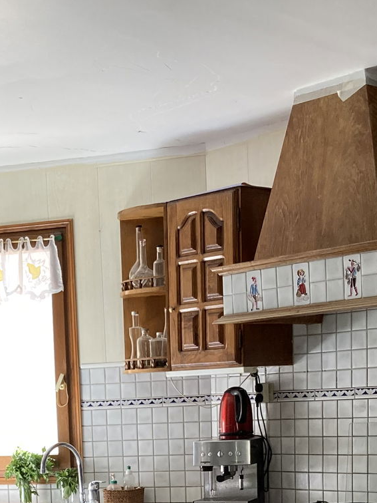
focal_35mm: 79
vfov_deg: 23.2
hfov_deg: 18.5
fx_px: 1147
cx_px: 93
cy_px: 554
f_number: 1.8
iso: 80
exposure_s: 1/121
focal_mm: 3.99
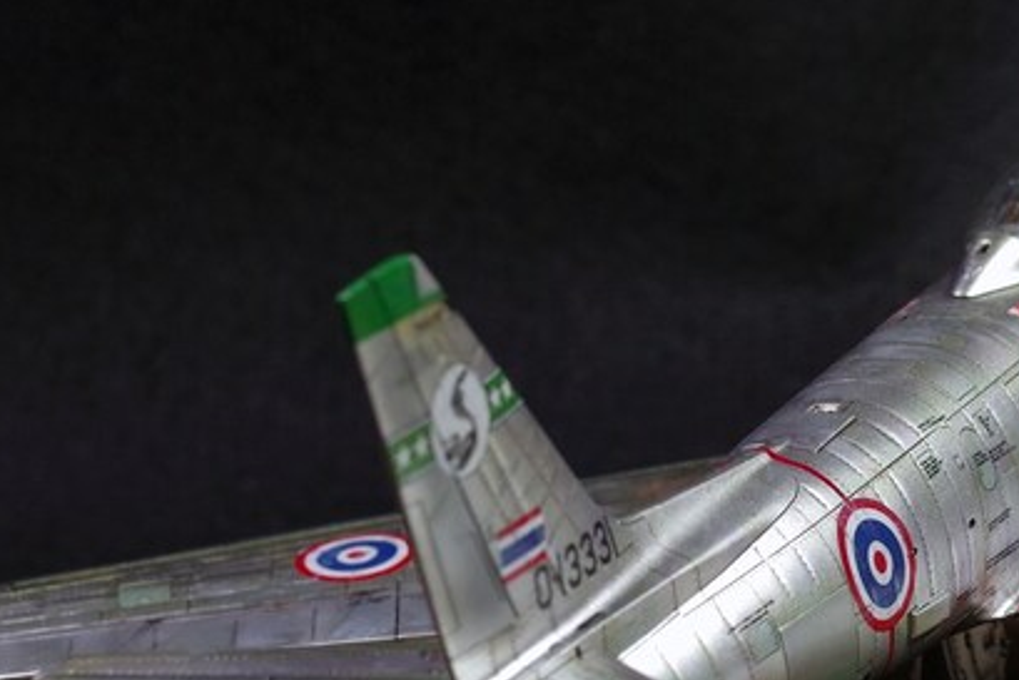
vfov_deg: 8.3
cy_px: 291
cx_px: 812
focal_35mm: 165
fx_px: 4672
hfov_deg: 12.4
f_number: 8
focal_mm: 50
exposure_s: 1/160
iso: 800
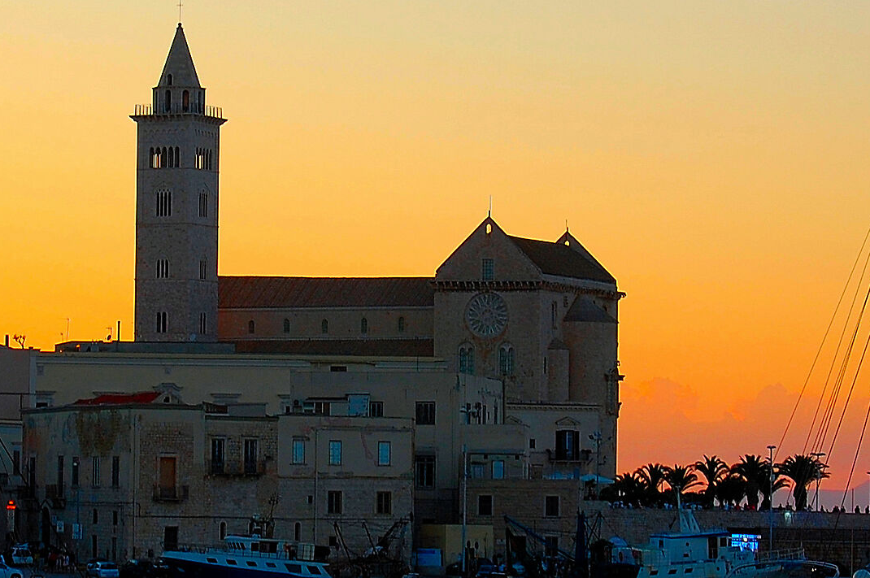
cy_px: 271
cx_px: 328
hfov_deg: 11.1
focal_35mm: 185
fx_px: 4469
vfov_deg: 7.4
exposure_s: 1/125
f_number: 5.6
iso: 200
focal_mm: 55
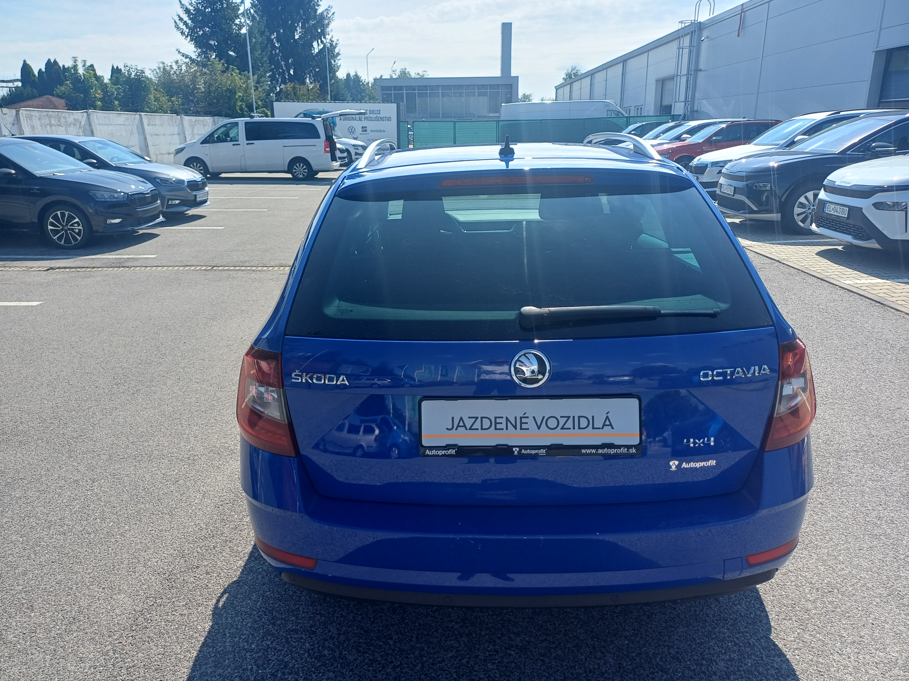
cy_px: 340
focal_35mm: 25
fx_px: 656
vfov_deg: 54.9
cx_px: 454
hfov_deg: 69.4
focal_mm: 4.65
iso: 50
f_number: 1.8
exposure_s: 1/898
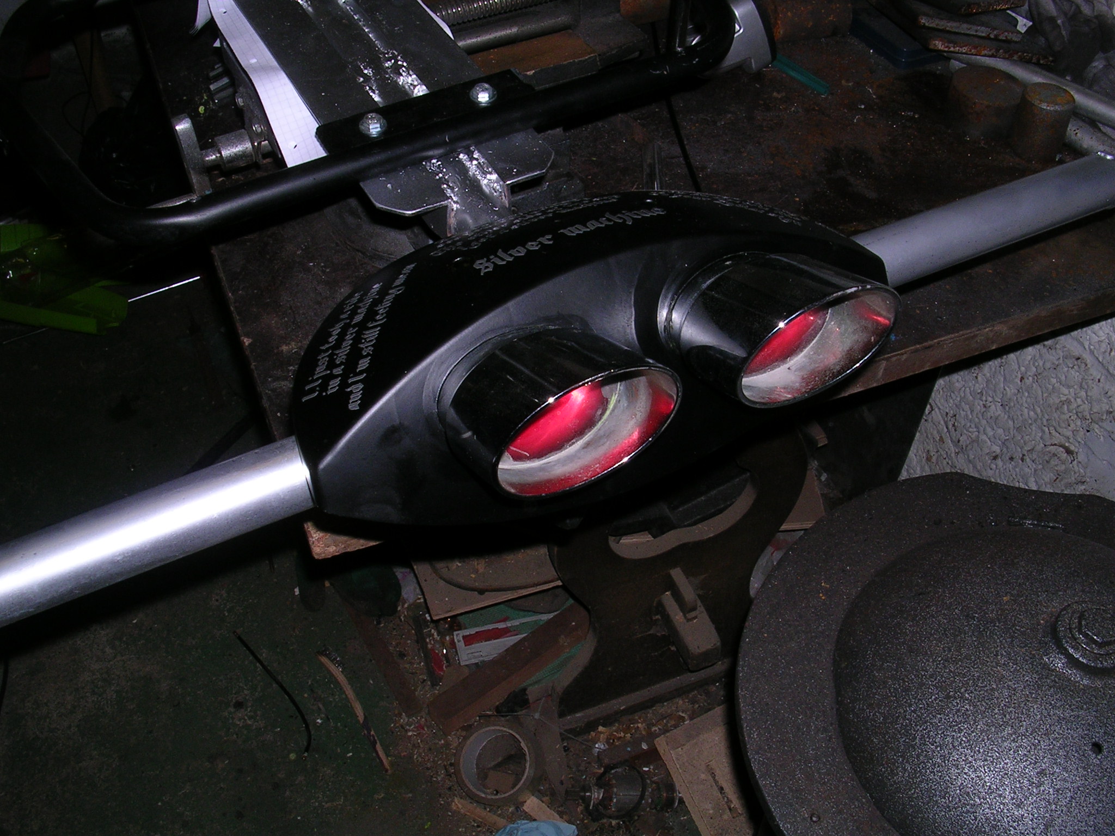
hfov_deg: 49.0
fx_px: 1224
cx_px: 558
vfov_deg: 37.7
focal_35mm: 38
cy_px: 418
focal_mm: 5.8
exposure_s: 1/60.1
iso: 50
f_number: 5.6
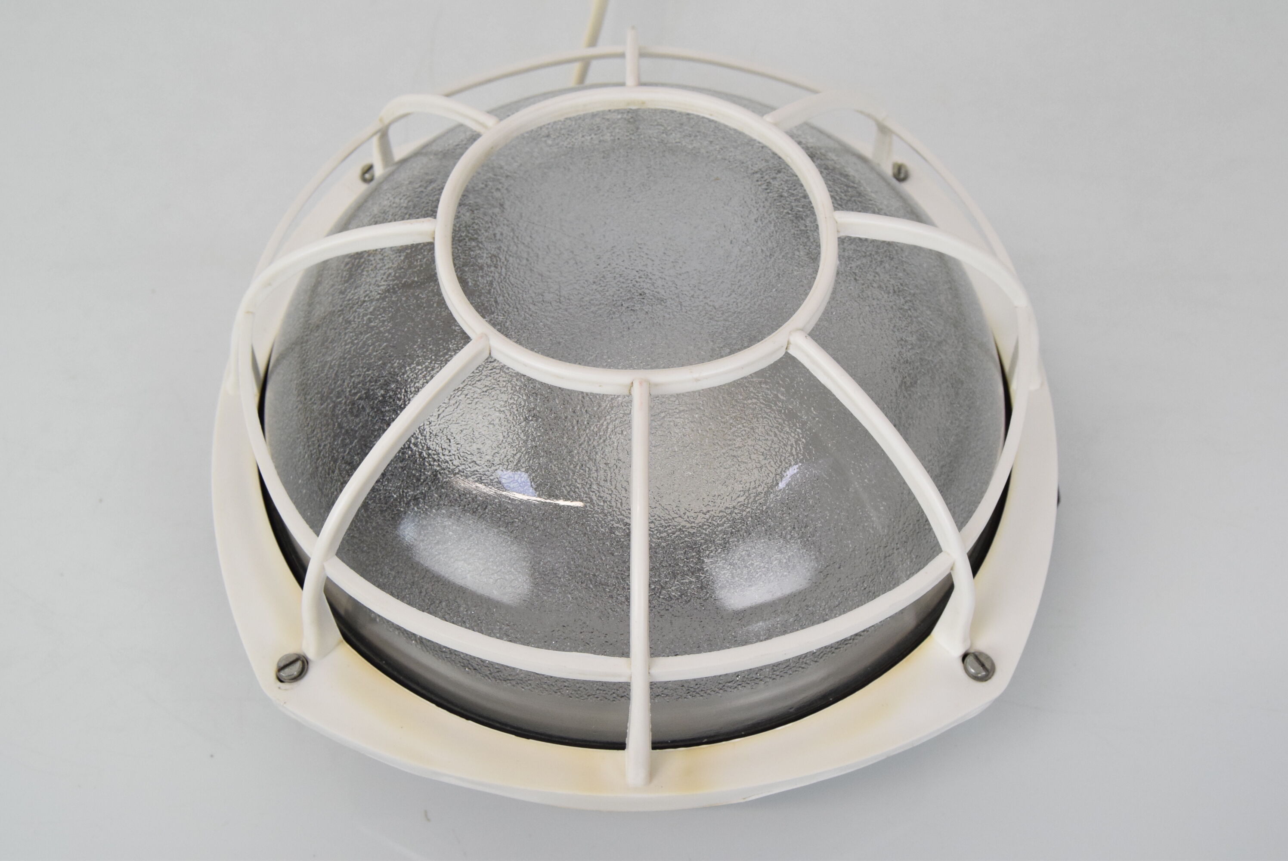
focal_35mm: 36
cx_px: 644
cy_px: 430
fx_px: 1289
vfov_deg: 36.9
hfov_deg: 53.1
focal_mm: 24
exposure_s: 1/250
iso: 1600
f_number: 8
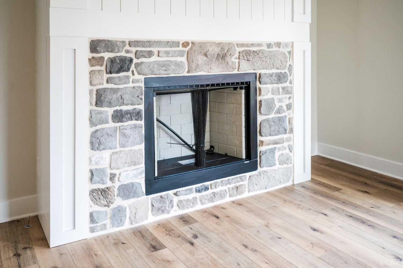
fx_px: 335
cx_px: 202
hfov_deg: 62.0
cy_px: 134
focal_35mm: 30
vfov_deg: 43.5
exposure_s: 1/20
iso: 500
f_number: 4
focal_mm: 30
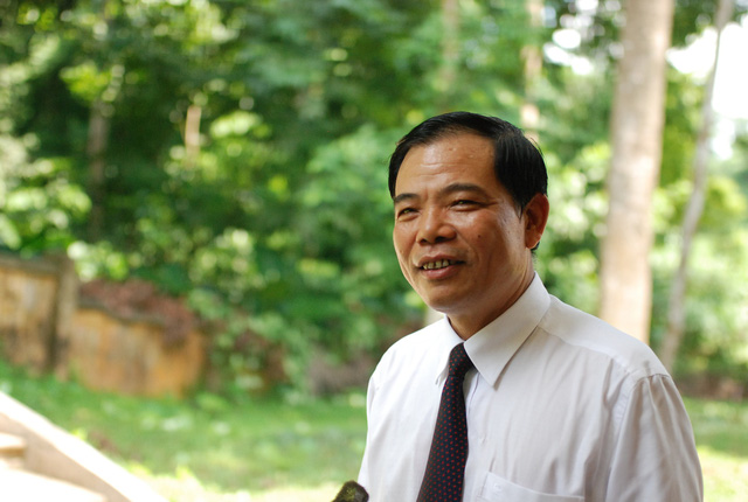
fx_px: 1093
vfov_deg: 25.9
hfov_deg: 37.8
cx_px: 374
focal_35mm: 52
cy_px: 251
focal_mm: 35
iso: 640
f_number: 1.4
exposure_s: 1/4000
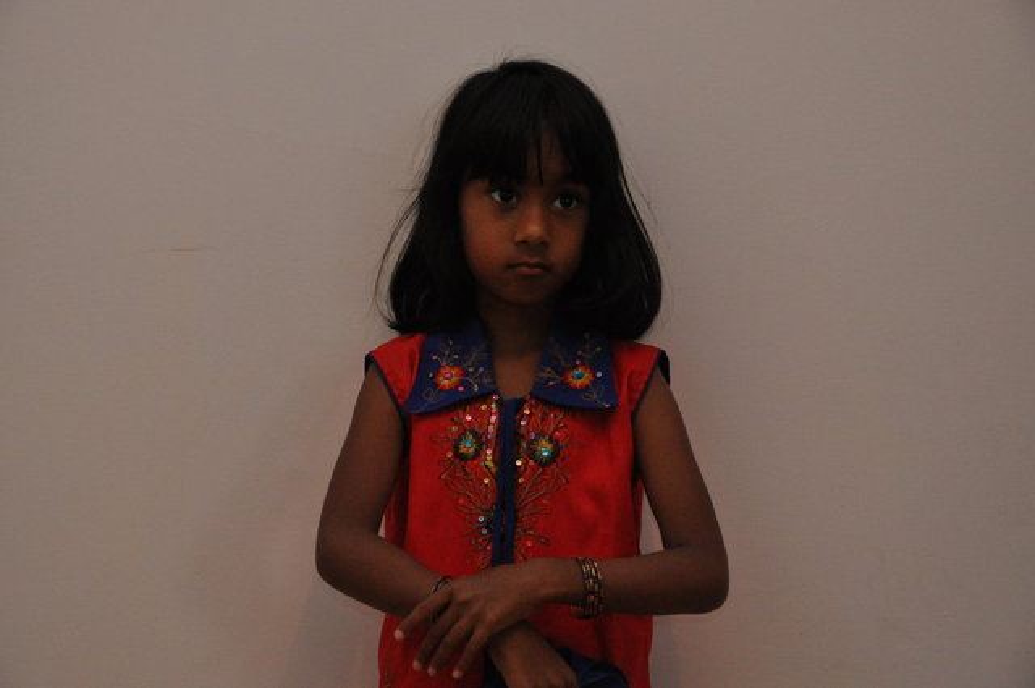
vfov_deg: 15.7
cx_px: 518
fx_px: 2498
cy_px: 344
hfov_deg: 23.4
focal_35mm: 87
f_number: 7.1
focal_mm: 58
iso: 1600
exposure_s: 1/60
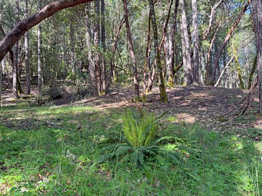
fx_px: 182
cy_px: 98
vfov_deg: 56.8
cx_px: 131
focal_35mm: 24
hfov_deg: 71.6
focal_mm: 6.76
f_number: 1.78
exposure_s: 1/121
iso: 80
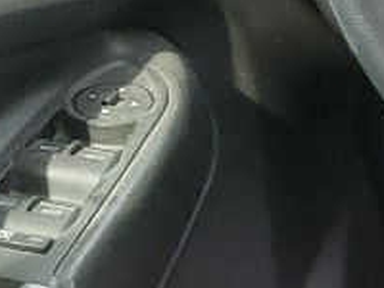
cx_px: 1438
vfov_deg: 7.0
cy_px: 411
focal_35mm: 208
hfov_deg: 7.4
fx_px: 2307
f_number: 1.5
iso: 50
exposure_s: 1/227
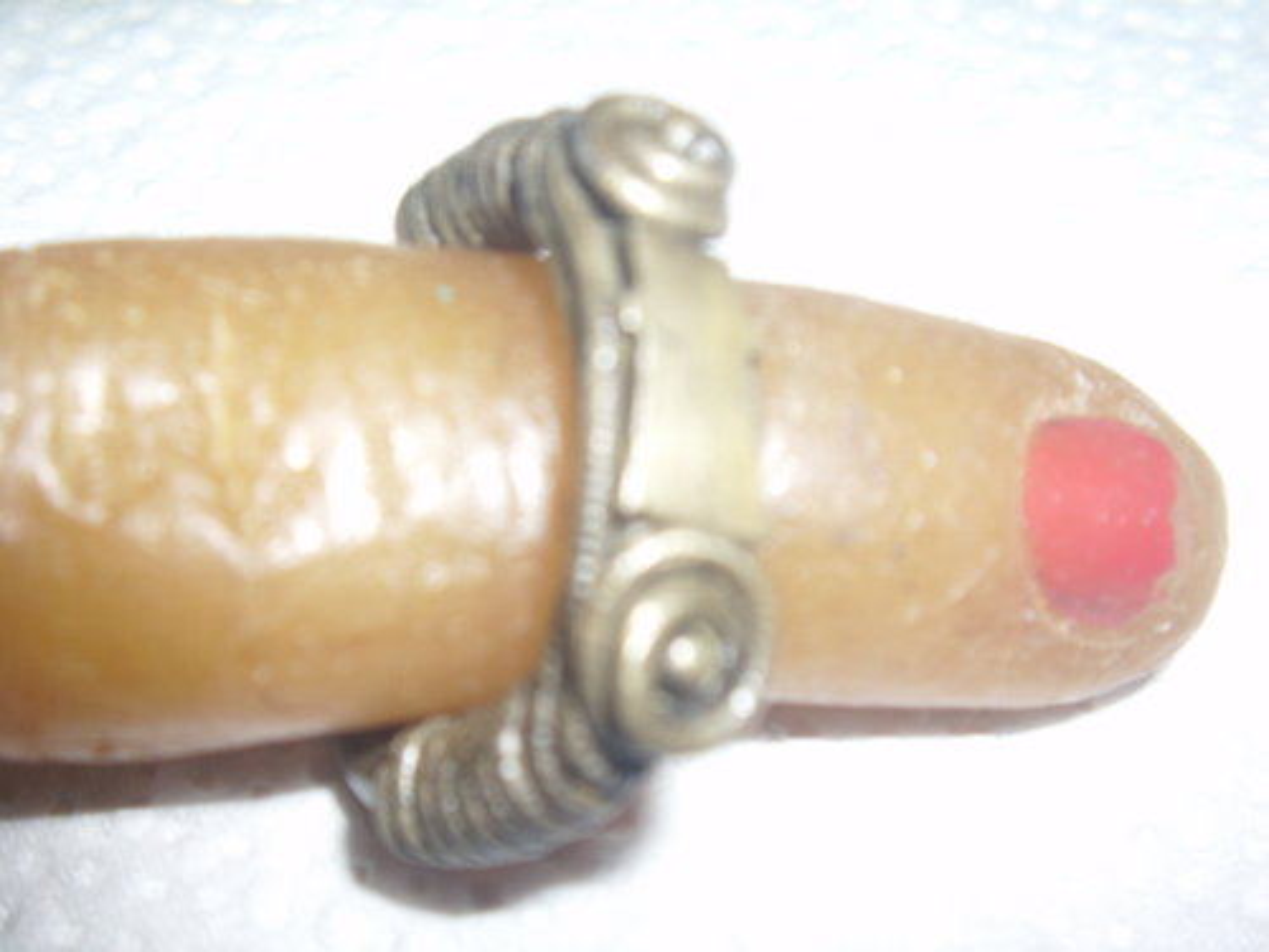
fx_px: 1430
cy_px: 476
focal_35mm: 39
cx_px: 634
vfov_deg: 36.8
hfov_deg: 47.9
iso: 50
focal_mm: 7.6
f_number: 3.1
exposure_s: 1/200
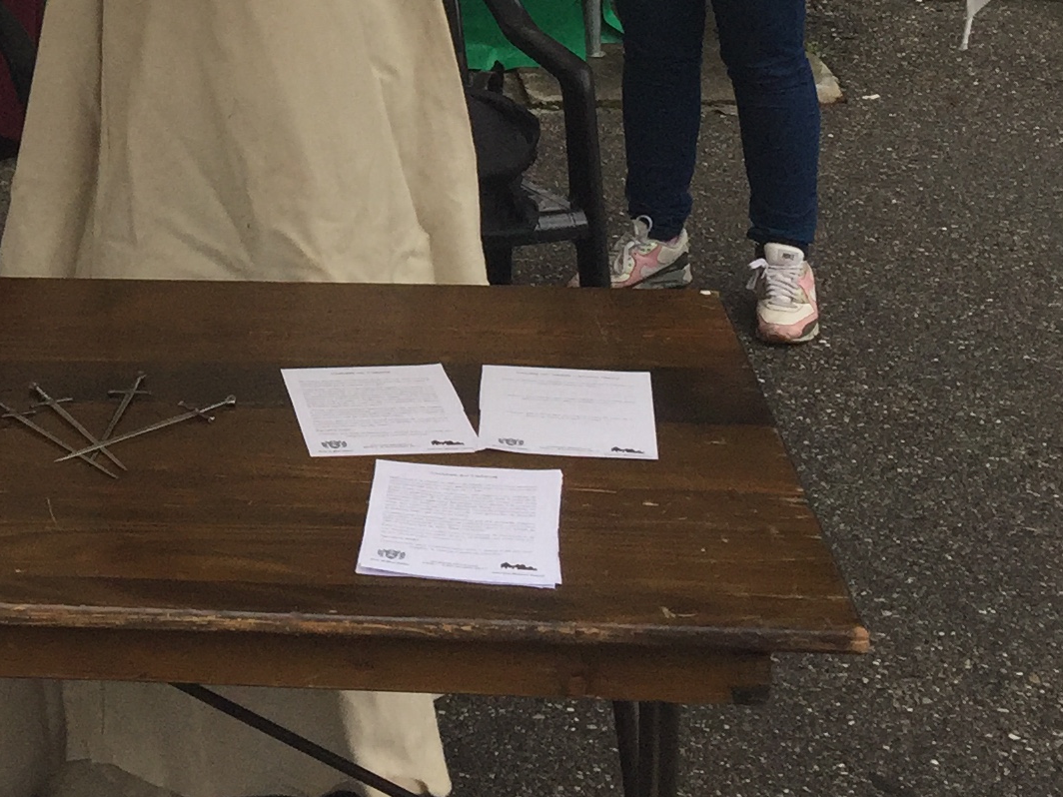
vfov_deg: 15.5
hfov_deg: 20.9
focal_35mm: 89
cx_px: -132
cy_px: -344
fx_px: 2733
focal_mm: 4.15
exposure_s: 1/514
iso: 32
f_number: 2.2
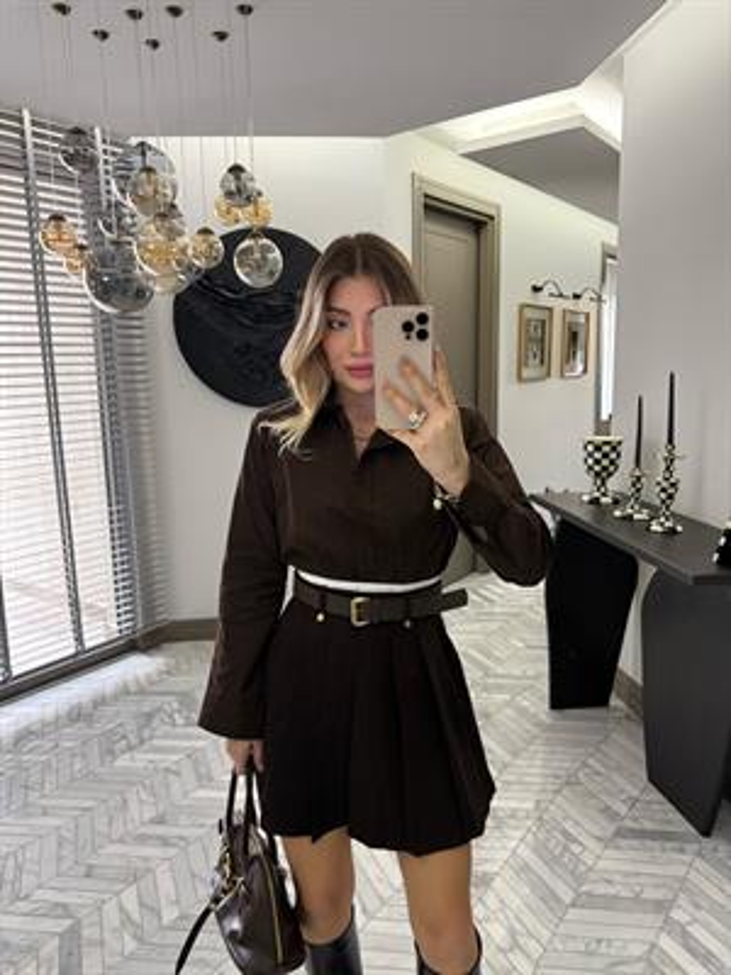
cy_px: 488
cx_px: 366
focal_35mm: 24
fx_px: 676
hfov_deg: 56.8
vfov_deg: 71.6
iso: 400
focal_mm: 6.76
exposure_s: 1/60
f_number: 1.78
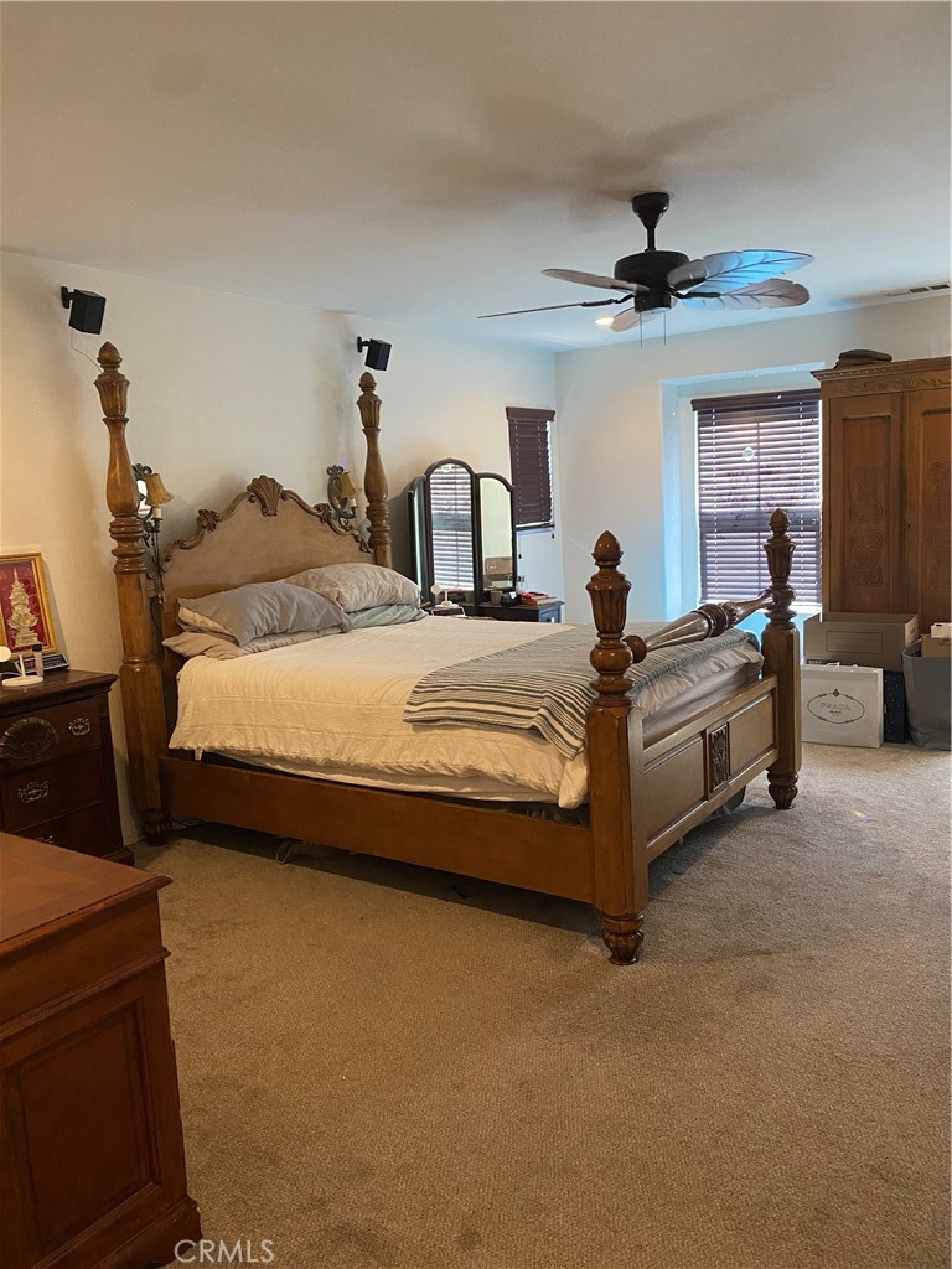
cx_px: 476
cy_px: 634
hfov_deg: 53.1
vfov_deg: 67.3
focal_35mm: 26
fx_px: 953
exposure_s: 1/59
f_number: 1.8
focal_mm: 4.25
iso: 400
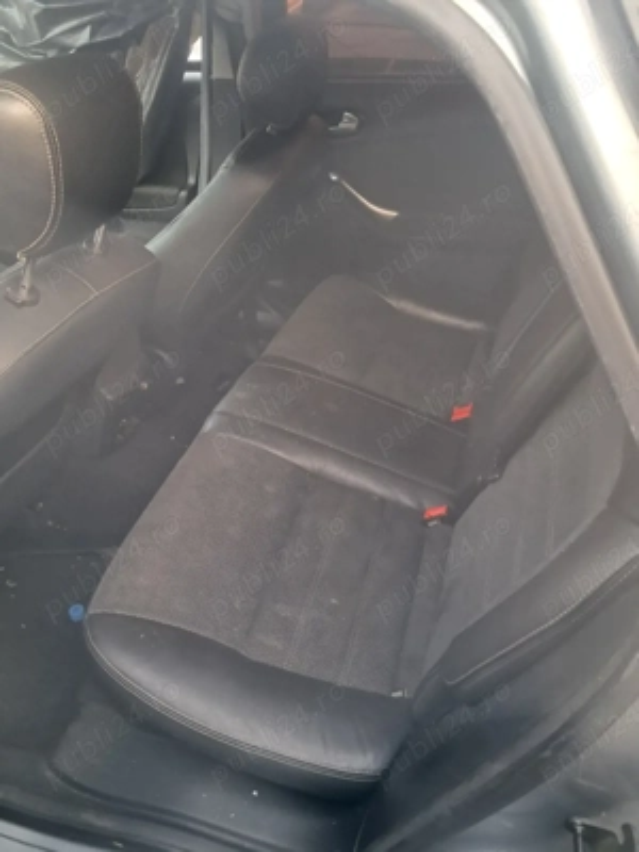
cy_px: 426
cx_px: 320
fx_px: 665
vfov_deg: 65.3
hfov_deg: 51.4
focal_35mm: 27
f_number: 1.8
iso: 160
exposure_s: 1/50
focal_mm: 4
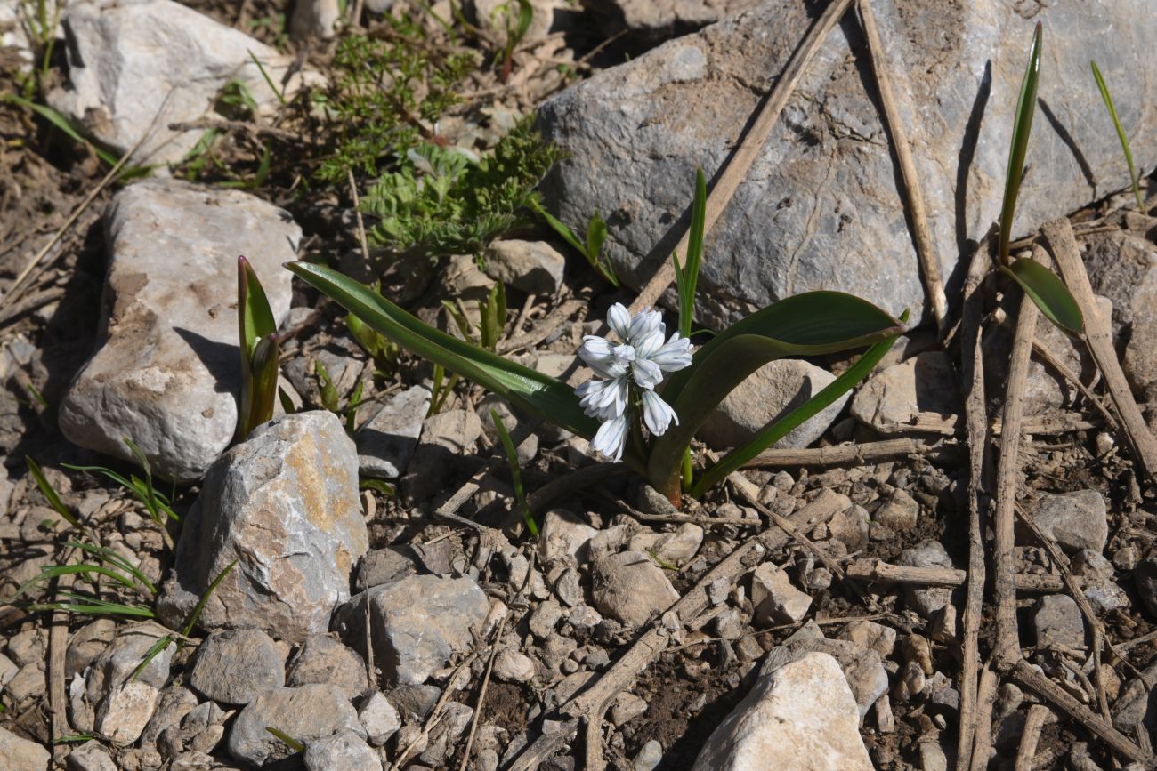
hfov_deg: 35.6
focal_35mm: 56
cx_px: 578
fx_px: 1800
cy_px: 386
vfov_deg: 24.2
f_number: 18
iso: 160
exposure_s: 1/125
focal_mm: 56
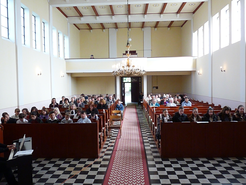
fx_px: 192
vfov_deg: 51.4
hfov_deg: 65.3
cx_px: 123
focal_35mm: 27
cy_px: 92
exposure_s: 1/100
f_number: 3.6
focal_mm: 4.8
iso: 800
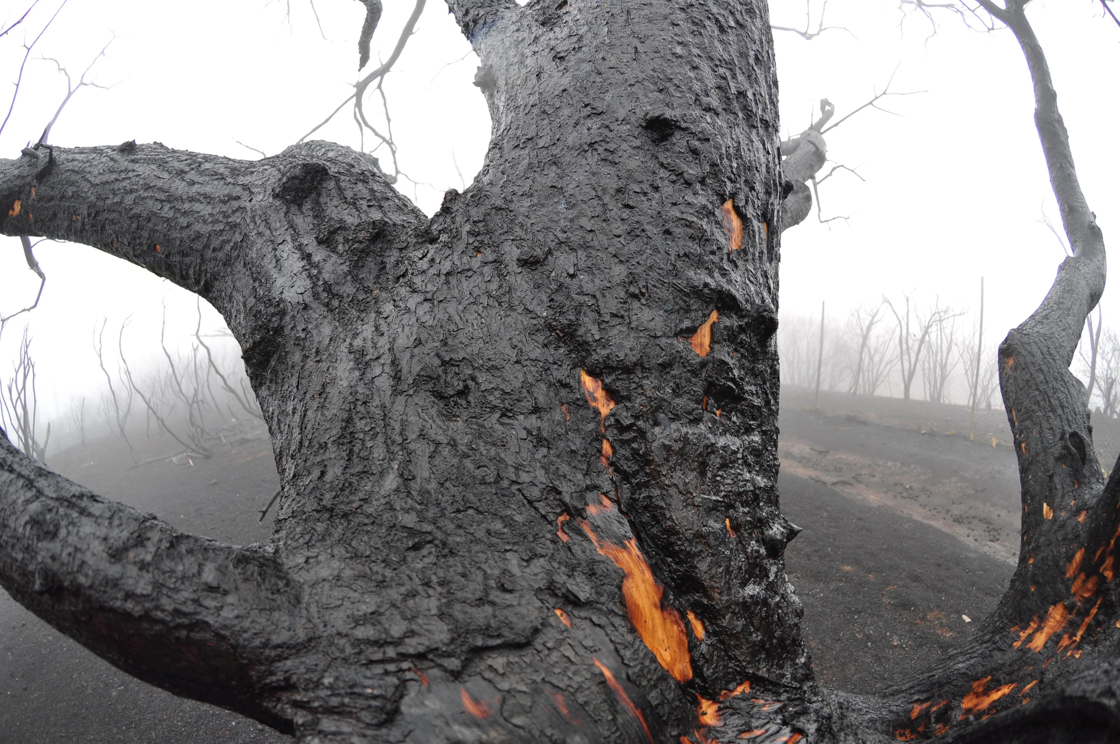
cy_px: 372
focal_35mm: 16
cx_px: 560
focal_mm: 10.5
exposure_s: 1/60
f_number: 5
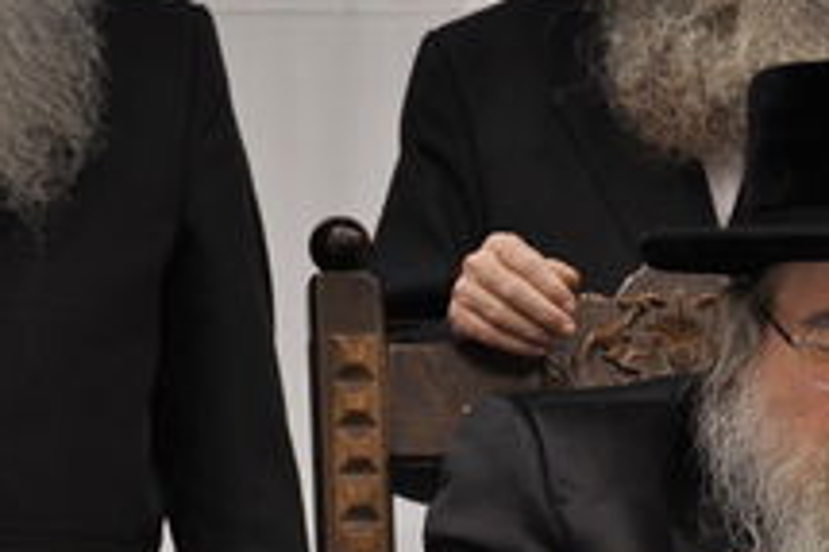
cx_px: 760
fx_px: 12816
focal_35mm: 557
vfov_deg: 2.5
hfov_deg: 3.7
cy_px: 434
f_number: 5.6
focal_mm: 200
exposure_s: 1/30
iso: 640
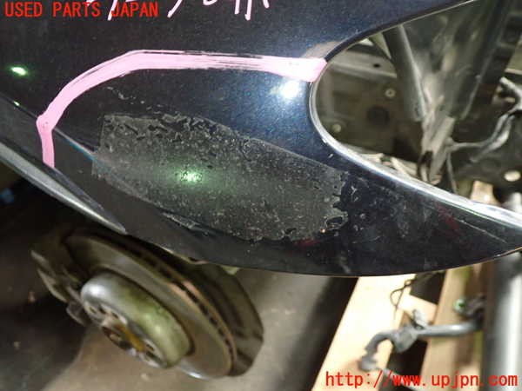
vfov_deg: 46.8
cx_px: 261
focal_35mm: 30
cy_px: 196
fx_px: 452
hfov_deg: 60.0
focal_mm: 5.4
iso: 640
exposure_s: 1/30
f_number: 2.3
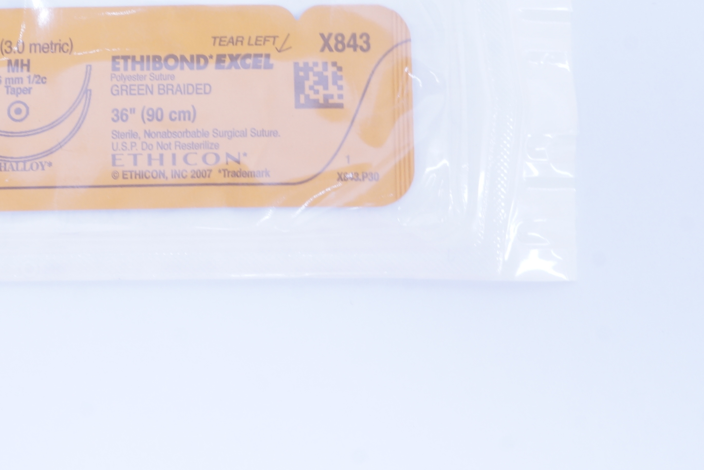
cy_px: 104
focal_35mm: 78
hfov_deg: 25.8
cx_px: 193
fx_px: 1523
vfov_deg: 17.4
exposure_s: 1/10
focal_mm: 29
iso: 400
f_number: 13
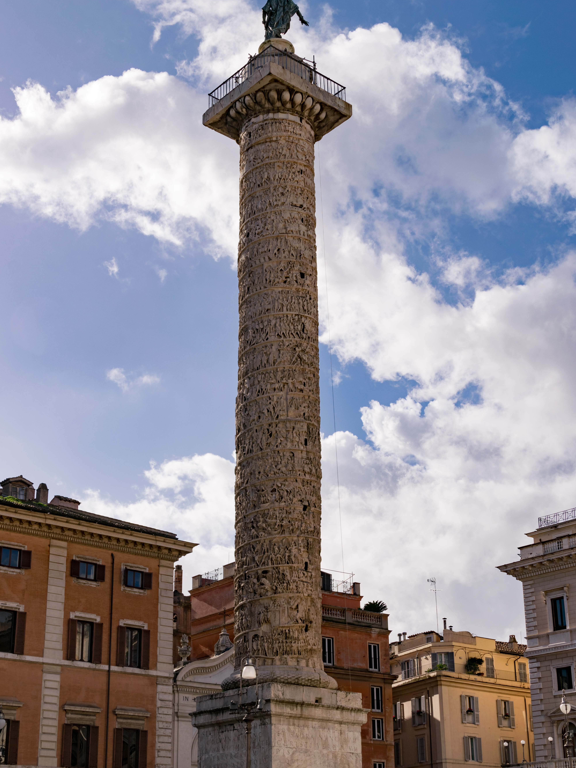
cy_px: 393
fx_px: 1121
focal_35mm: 51
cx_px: 289
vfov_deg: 37.8
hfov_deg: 28.8
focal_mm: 31
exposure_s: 1/320
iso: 100
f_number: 9
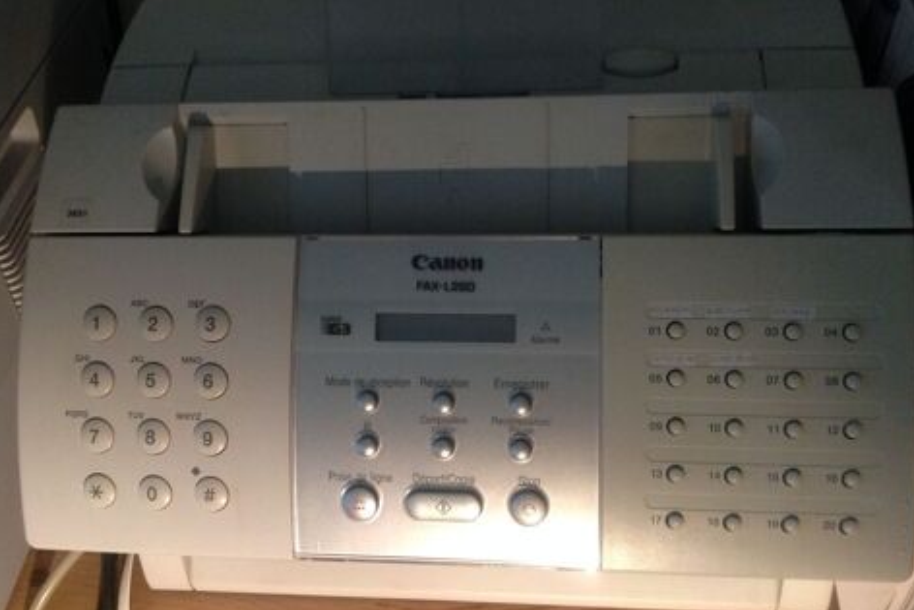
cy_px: 284
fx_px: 940
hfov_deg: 51.9
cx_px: 457
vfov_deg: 35.9
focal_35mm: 37
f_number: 2.4
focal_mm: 4.28
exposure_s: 1/15
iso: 320
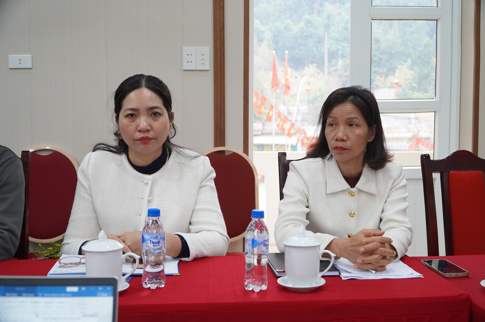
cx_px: 242
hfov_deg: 46.4
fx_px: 565
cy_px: 161
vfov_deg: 31.8
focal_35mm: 42
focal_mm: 28
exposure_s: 1/160
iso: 2500
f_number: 4
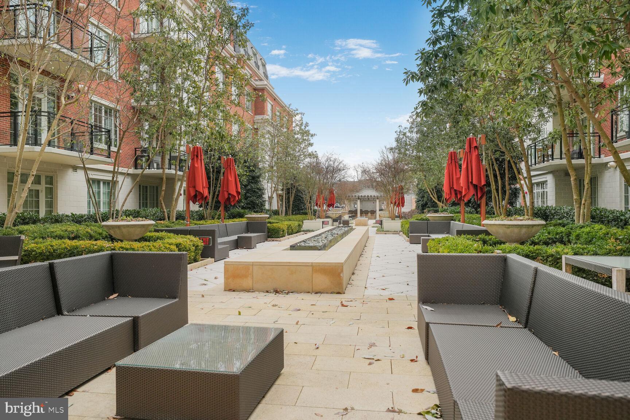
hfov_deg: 73.7
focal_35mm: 24
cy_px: 210
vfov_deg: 53.1
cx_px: 315
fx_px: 420
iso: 800
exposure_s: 1/2500
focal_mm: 24
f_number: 5
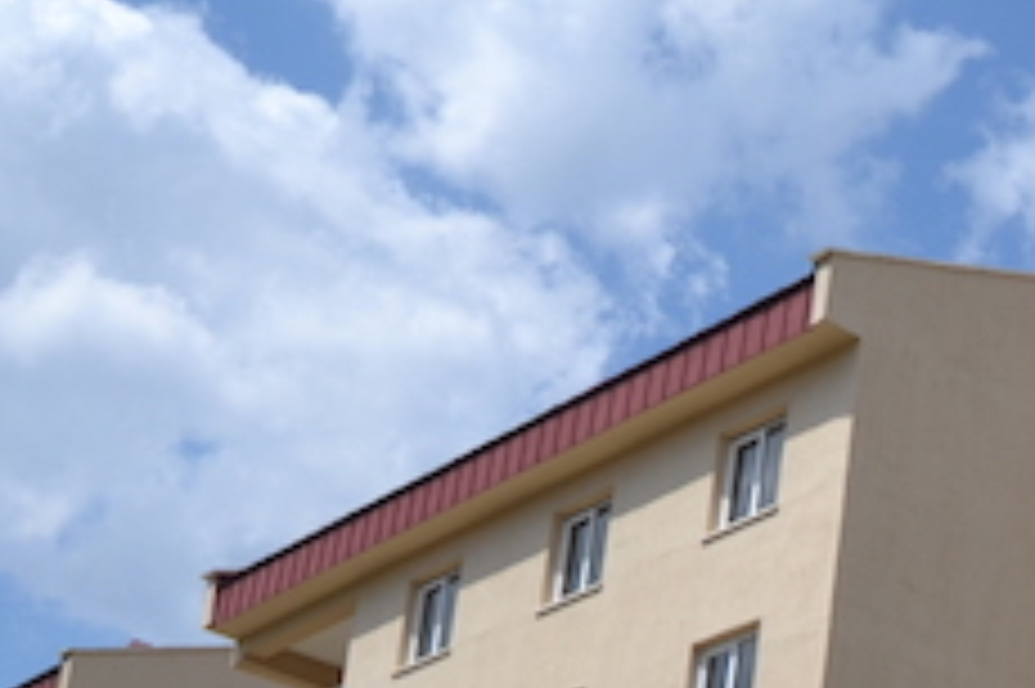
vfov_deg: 13.7
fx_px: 2700
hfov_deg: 20.0
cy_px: 1019
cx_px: 1328
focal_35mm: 94
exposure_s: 1/320
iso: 100
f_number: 9
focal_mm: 18
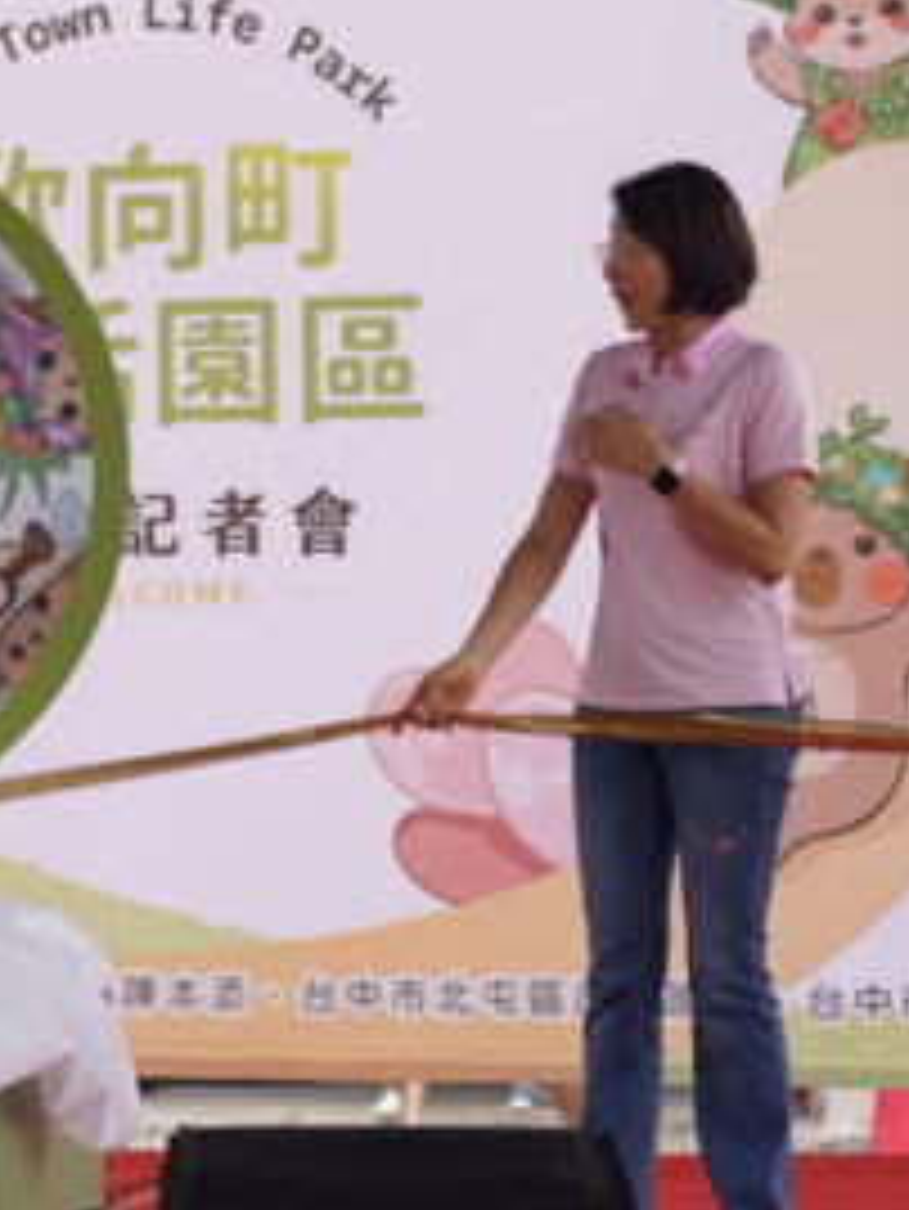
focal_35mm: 151
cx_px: -225
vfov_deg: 13.0
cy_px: 171
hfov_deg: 9.7
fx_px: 5283
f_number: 2.2
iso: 100
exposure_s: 1/800
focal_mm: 55
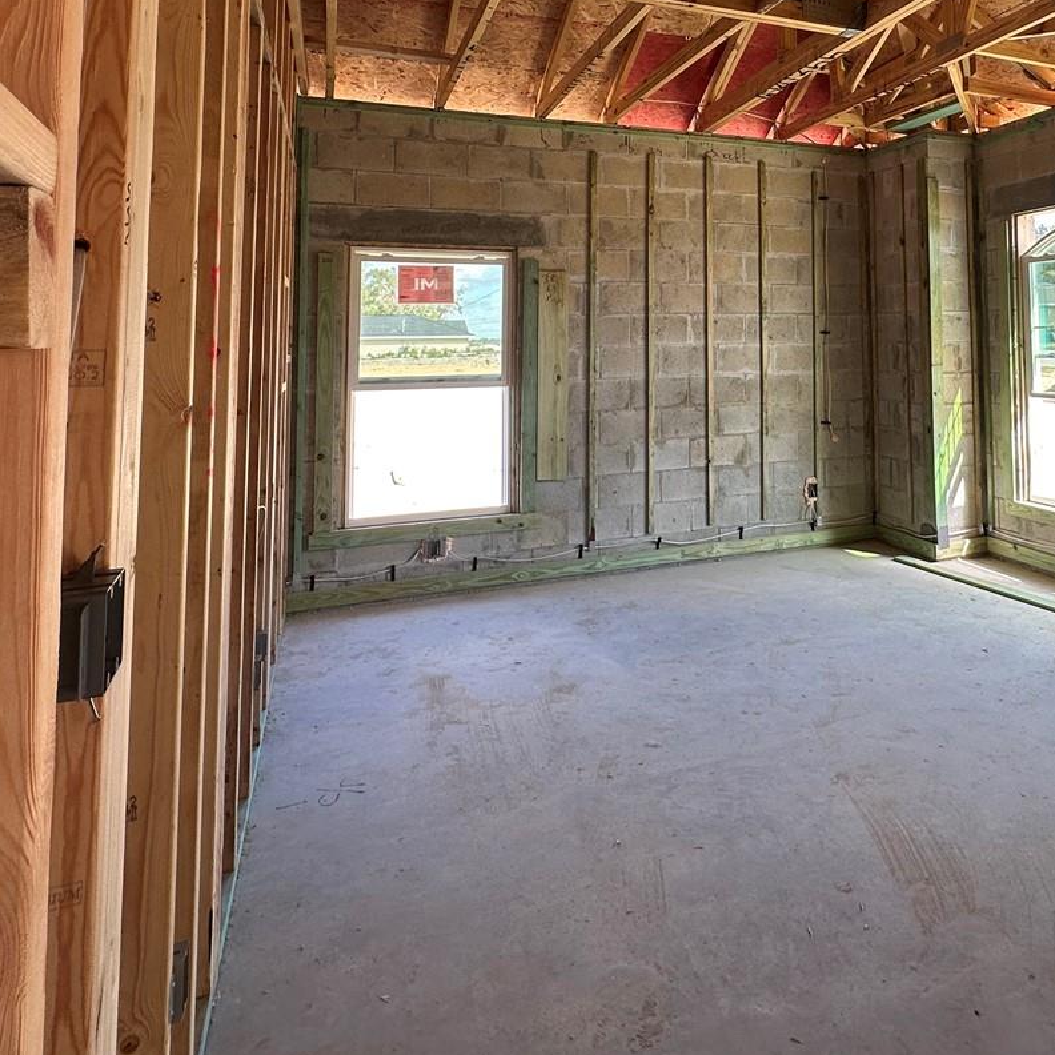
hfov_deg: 61.0
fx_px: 862
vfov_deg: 59.8
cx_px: 723
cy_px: 273
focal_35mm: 25
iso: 40
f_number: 2.2
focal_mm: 2.22
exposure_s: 1/99
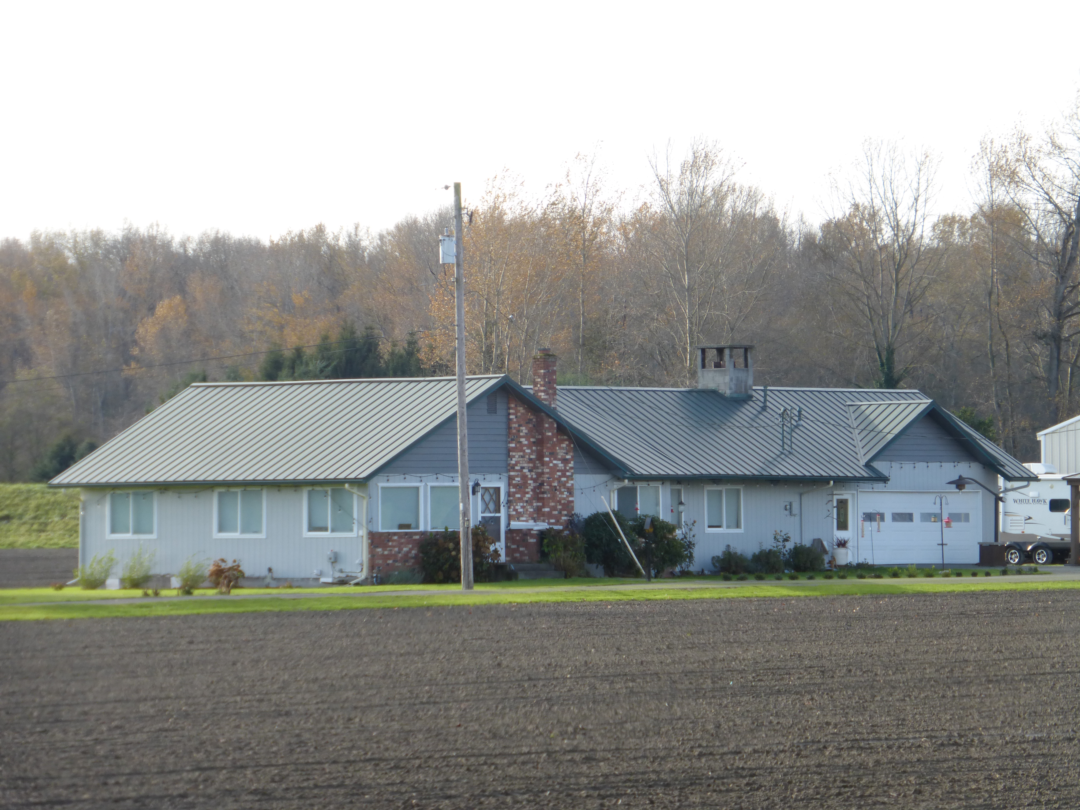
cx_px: 540
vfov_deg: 7.9
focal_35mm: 187
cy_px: 405
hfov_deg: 10.6
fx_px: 5834
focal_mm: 33.3
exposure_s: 1/125
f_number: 5.5
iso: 100
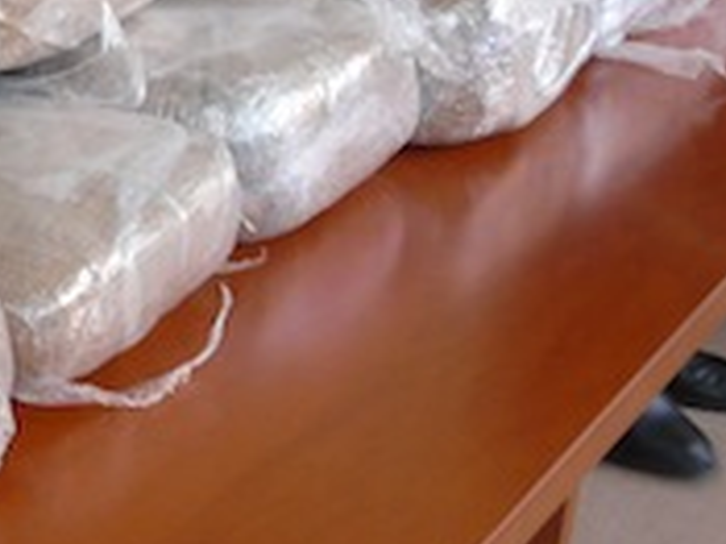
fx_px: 2012
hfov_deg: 17.7
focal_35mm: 96
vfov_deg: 15.4
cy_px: 241
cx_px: -448
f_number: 2.8
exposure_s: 1/20
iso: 100
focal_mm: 4.6
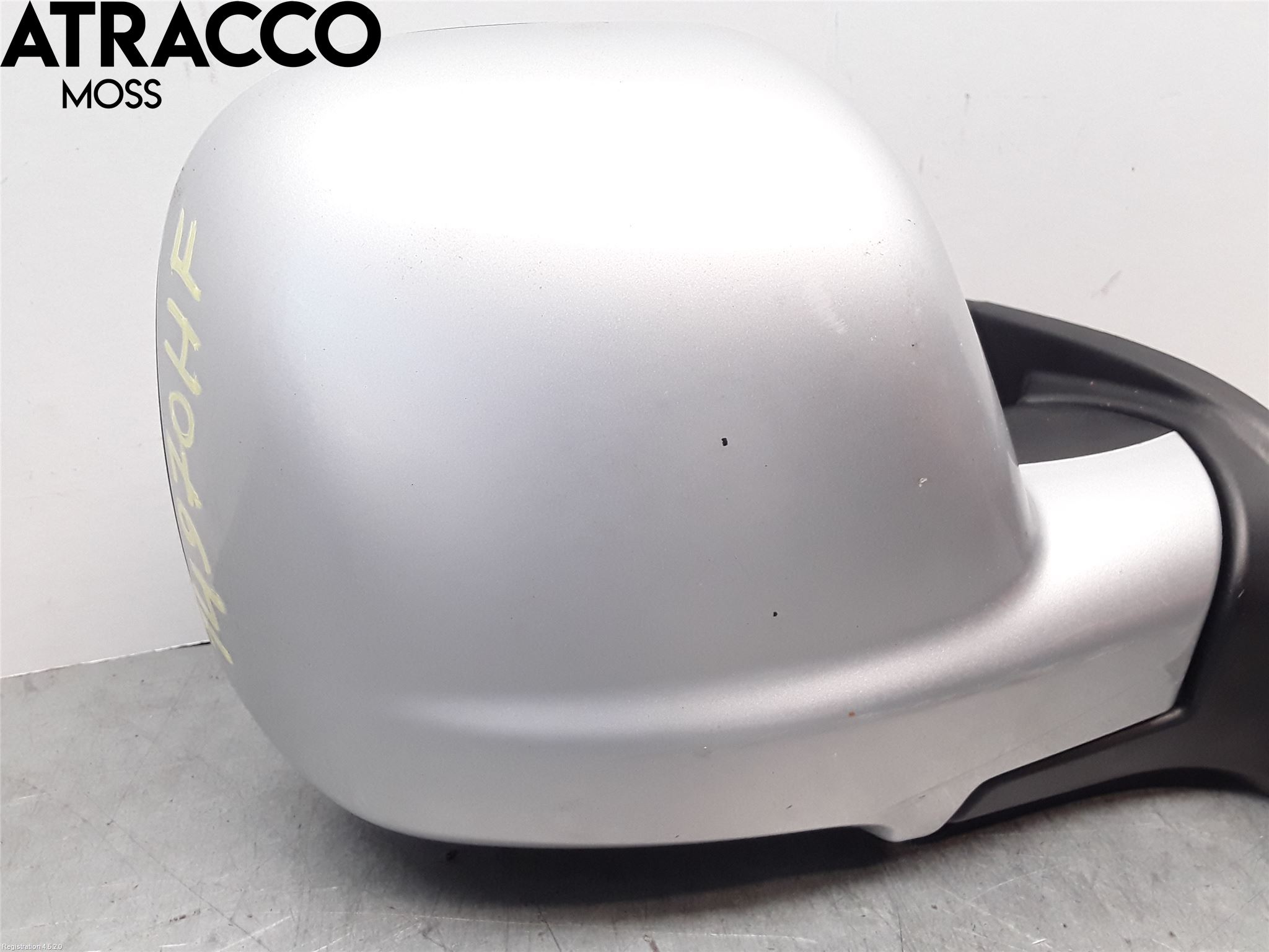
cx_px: 634
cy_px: 476
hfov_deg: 63.4
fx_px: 1026
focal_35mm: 28
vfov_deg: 49.7
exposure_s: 1/100
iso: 100
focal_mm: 2.91
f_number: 1.9
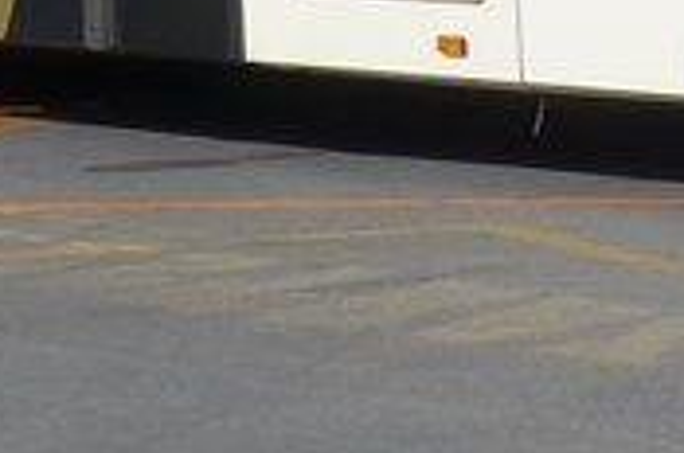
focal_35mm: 293
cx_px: 1192
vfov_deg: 4.5
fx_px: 5557
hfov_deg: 6.9
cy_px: -781
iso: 80
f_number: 3.5
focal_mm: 8.4
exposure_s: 1/1600
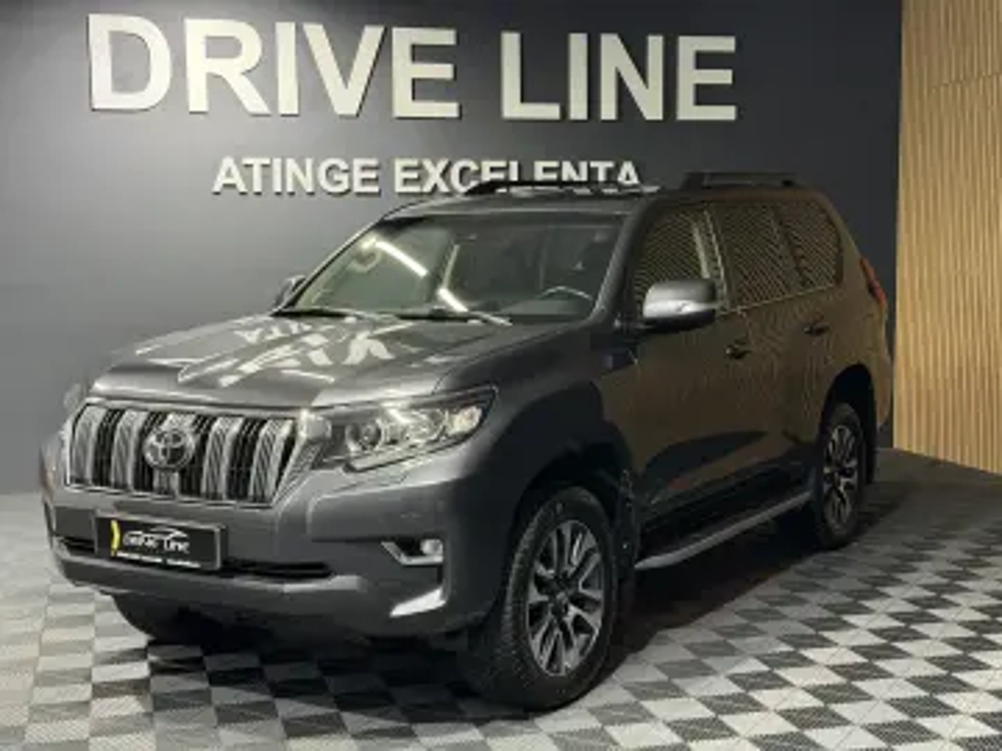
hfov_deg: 39.7
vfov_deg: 30.3
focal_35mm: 48
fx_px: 1389
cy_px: 376
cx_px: 501
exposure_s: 1/50
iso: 250
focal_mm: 6.76
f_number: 1.78
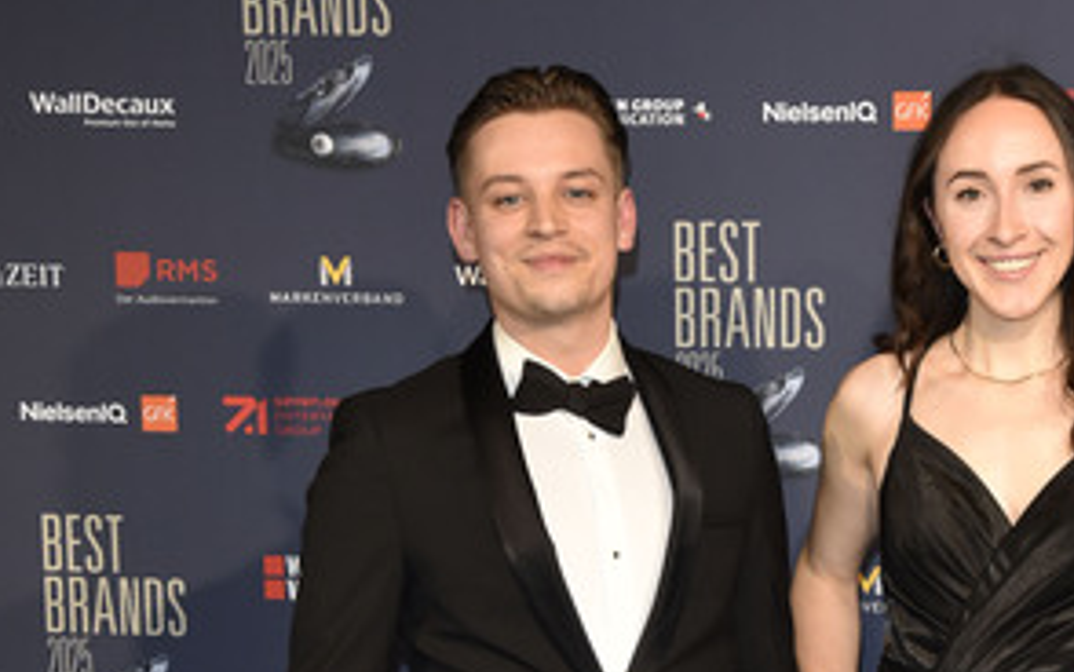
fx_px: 2196
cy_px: 541
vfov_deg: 17.3
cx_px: 802
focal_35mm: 75
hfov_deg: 27.1
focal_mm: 48
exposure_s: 1/250
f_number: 6.3
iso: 1250
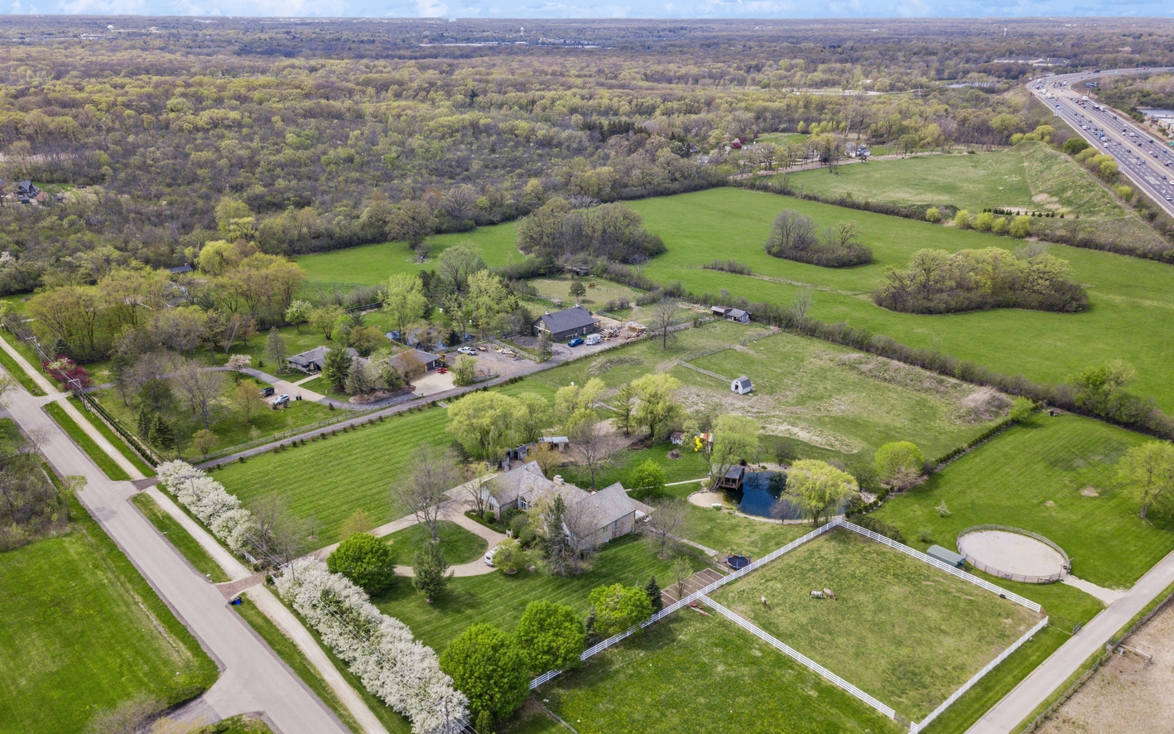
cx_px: 585
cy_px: 403
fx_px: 896
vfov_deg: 44.5
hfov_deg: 66.5
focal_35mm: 28
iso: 100
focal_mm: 4.73
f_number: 2.2
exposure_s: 1/800
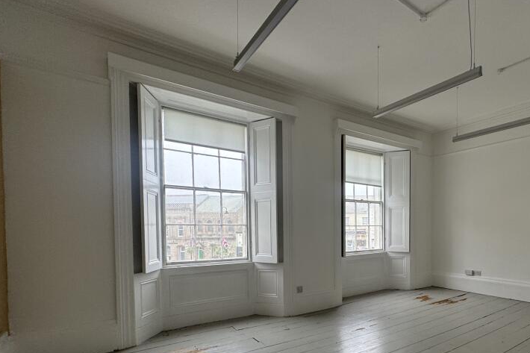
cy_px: 243
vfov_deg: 57.8
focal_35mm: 21
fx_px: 309
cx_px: 378
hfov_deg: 76.9
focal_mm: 2.22
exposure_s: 1/99
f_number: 2.2
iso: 100
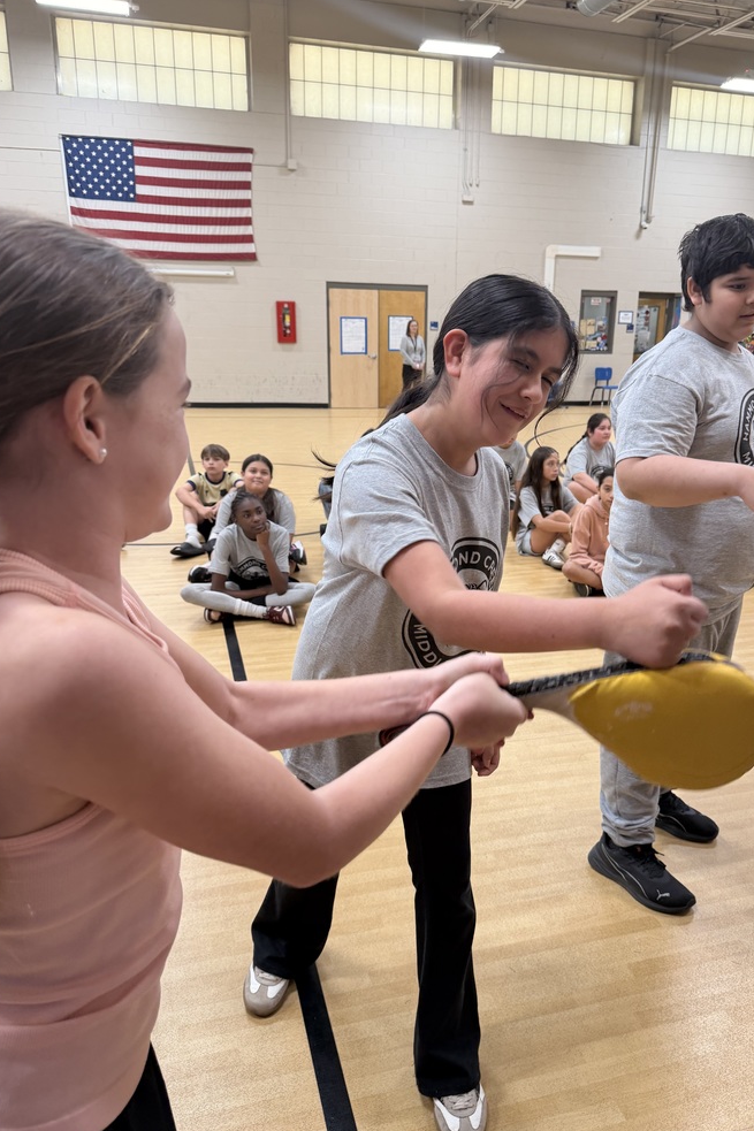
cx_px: 425
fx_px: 817
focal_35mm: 26
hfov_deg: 49.4
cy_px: 570
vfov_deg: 69.4
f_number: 1.78
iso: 100
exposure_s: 1/121
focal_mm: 6.76
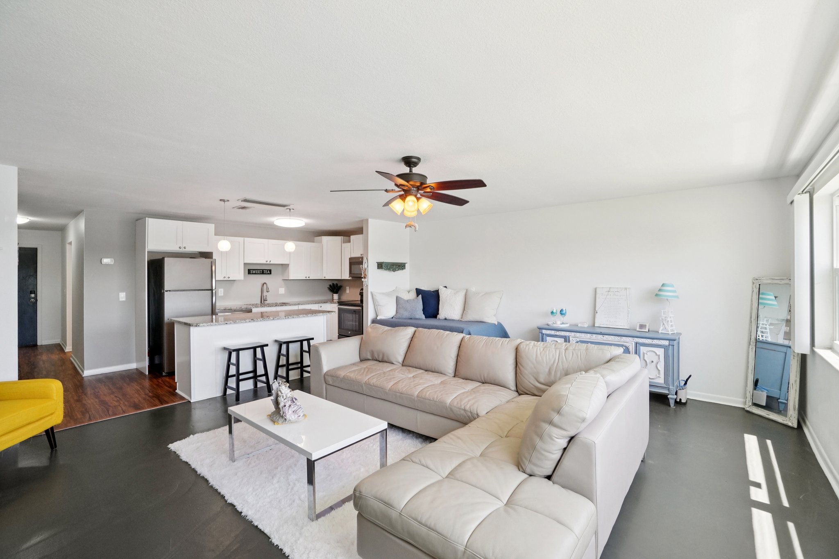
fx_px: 350
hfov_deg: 100.4
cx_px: 420
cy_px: 280
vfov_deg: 77.3
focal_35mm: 15
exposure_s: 1/30
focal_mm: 10
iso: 320
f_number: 8
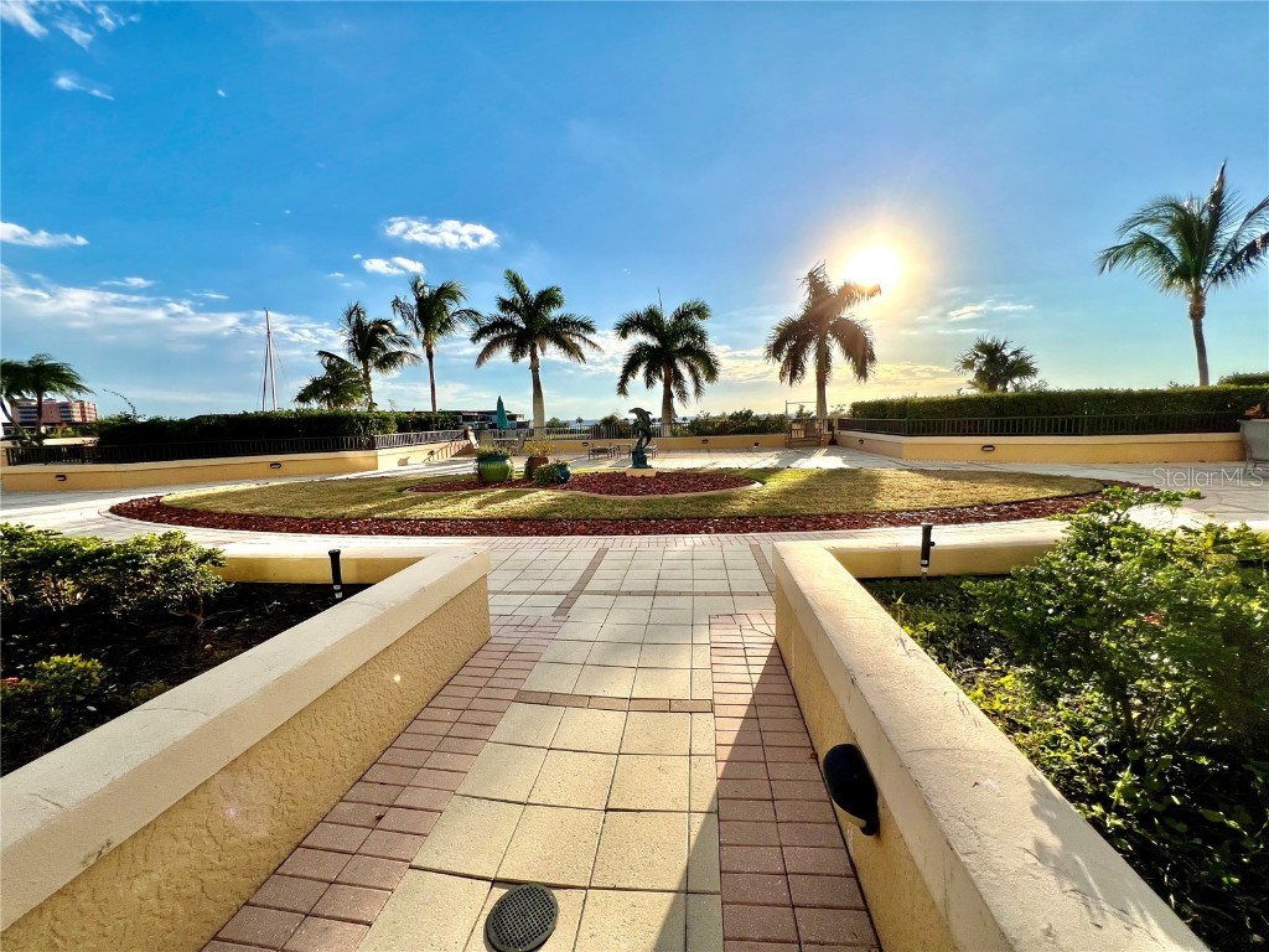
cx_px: 634
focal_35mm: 13
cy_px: 476
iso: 32
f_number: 1.8
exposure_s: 1/2421
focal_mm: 1.57
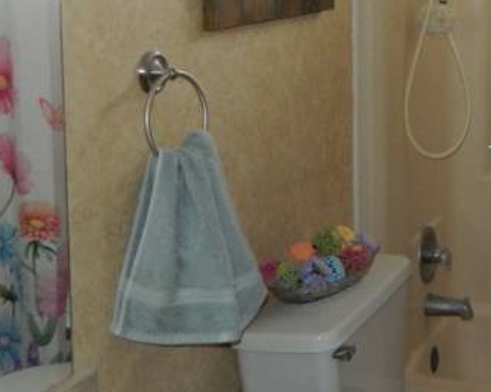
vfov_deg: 23.2
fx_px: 930
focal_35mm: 64
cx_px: 550
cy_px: 37
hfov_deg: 27.0
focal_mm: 4.5
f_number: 3.1
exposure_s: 1/30
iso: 200
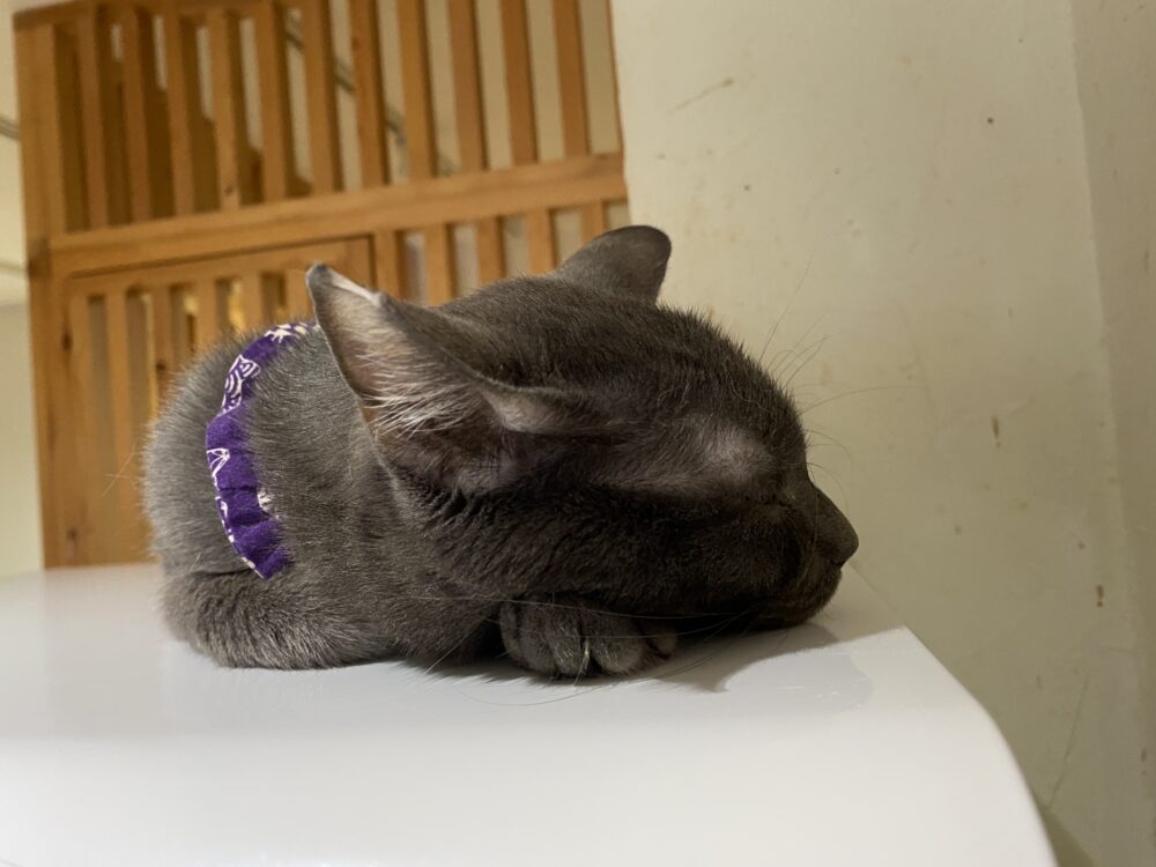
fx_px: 868
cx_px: 578
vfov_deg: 53.1
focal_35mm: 26
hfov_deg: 67.3
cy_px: 434
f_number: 1.8
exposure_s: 1/60
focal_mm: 4.25
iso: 200
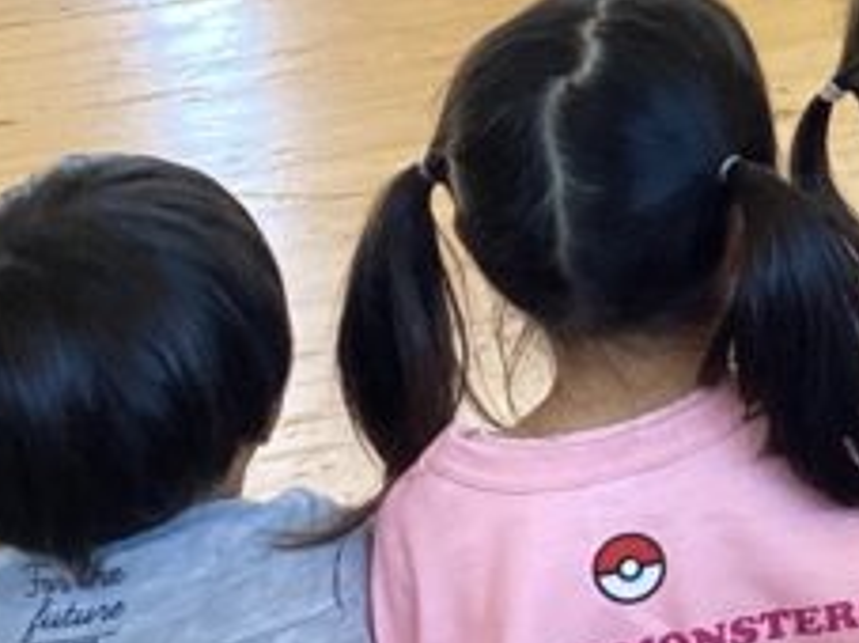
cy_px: -129
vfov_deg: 10.4
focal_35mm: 140
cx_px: 1332
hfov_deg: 13.2
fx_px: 3472
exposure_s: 1/50
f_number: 2.4
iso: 64
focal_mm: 3.3
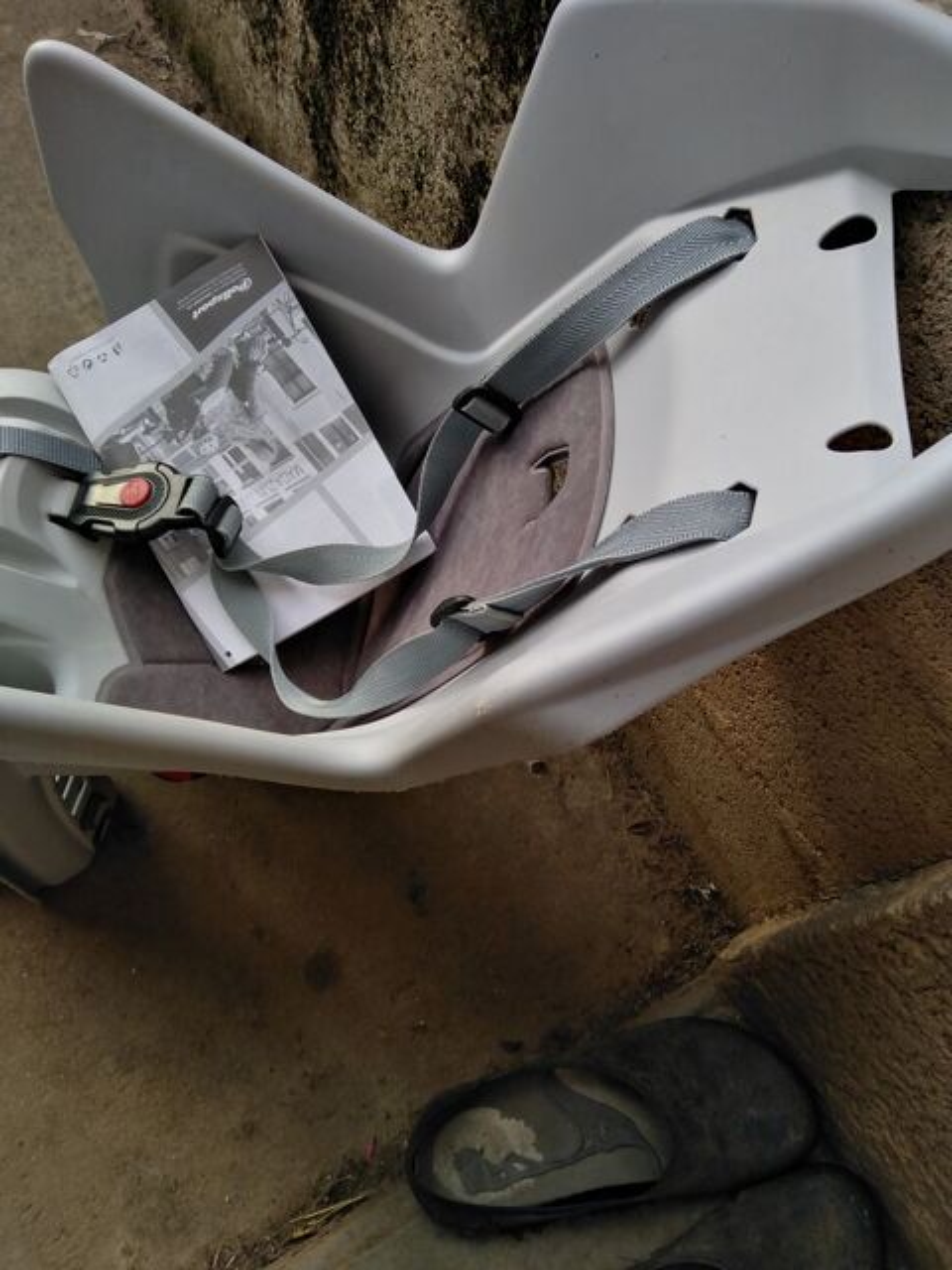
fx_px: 953
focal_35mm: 26
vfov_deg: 67.3
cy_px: 635
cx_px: 476
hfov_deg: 53.1
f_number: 1.8
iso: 100
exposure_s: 1/218
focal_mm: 3.59
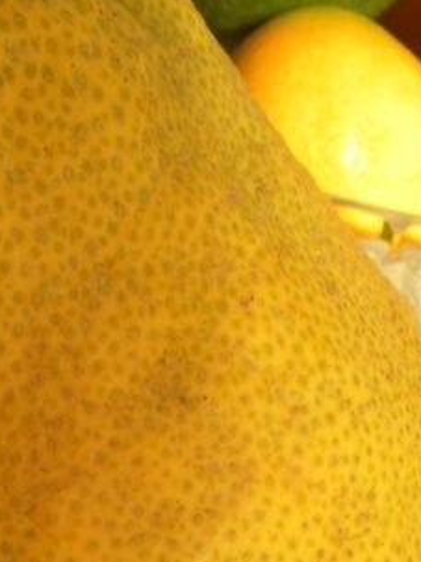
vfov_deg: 19.7
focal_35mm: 98
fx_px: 1590
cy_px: 501
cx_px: 132
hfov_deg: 15.0
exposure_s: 1/78
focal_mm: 5.2
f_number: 3.2
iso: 64
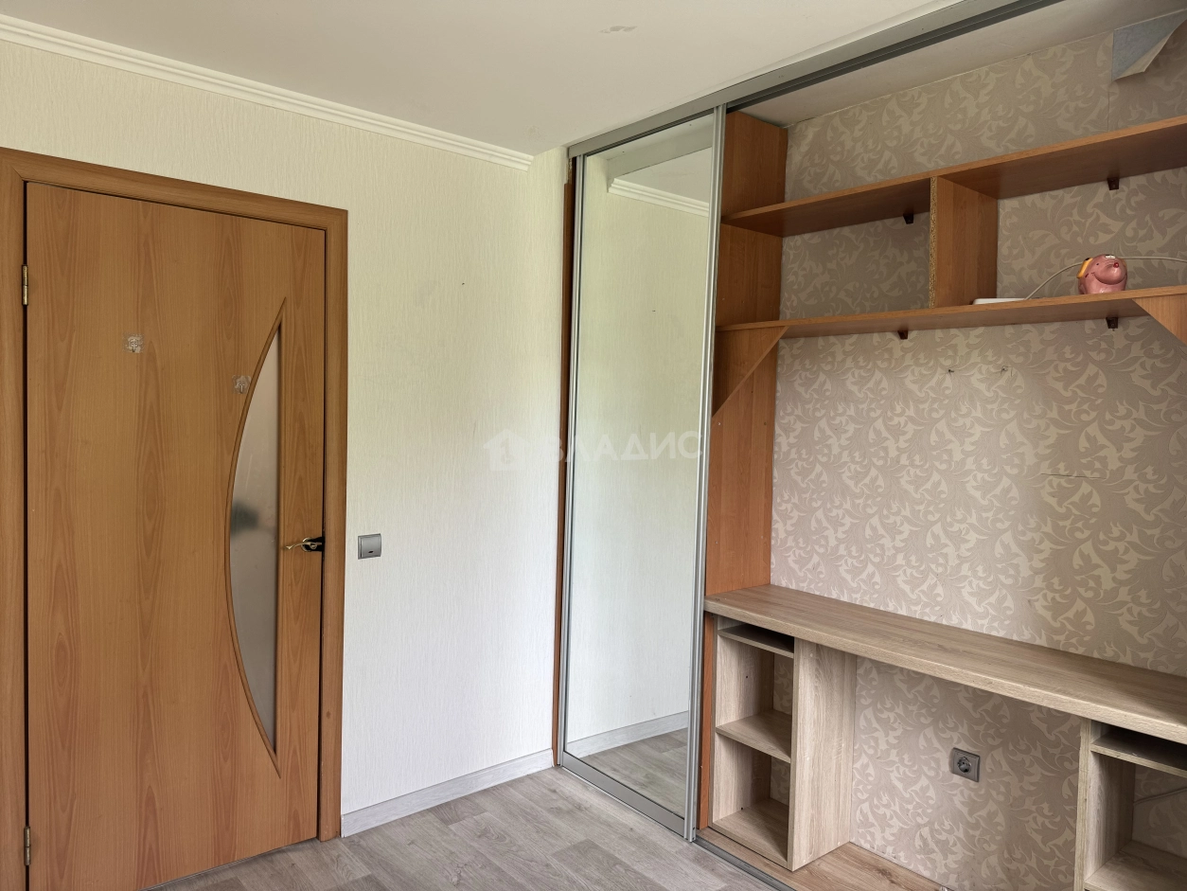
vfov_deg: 56.8
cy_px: 446
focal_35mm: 24
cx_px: 594
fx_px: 823
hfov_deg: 71.6
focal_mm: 6.76
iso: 64
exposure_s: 1/121
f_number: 1.78
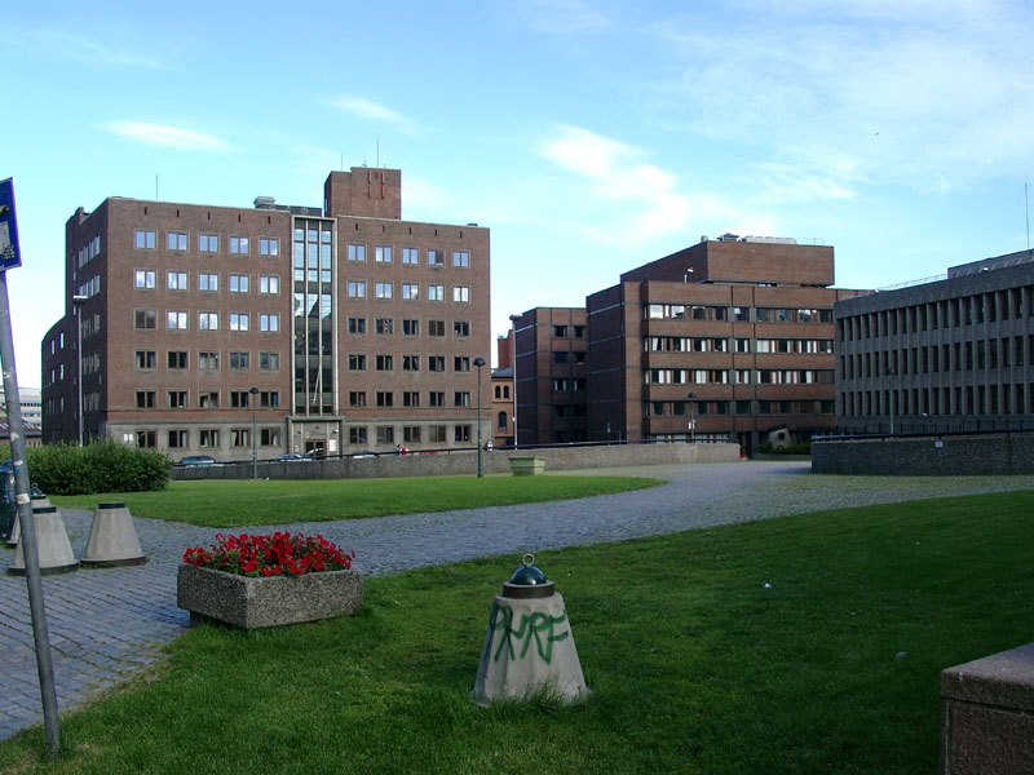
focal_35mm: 34
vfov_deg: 41.8
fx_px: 1016
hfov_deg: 54.0
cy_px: 388
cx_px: 517
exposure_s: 1/255
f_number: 4
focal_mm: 7.13
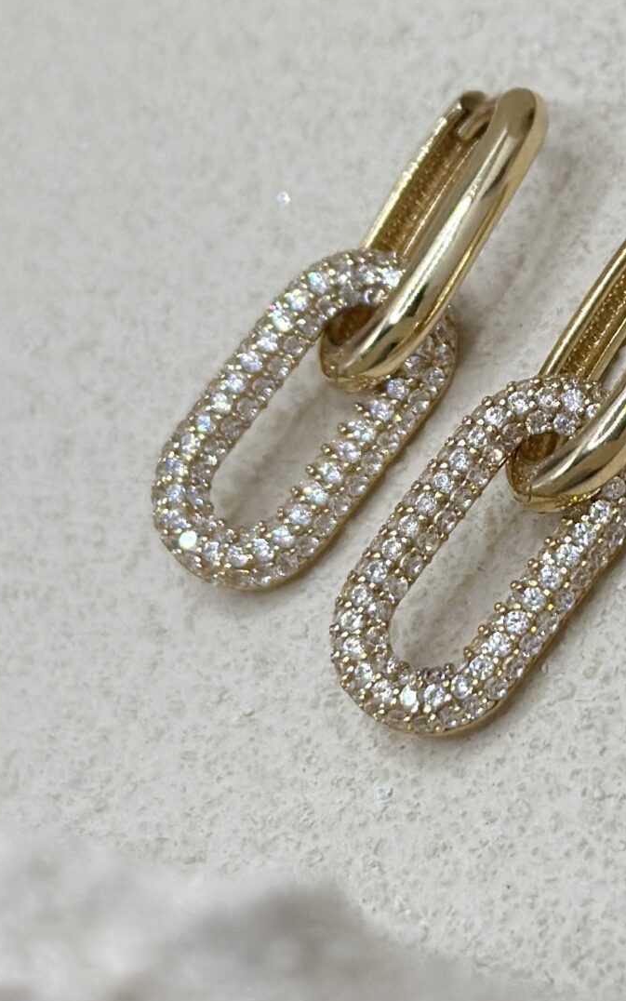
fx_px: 3301
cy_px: 539
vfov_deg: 17.2
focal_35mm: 121
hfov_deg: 10.8
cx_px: 523
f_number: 1.78
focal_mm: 6.86
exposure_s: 1/1085
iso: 80
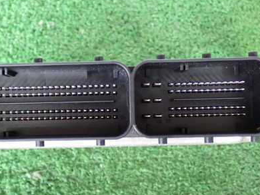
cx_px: 102
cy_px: 108
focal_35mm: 63
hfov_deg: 30.6
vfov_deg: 23.3
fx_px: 473
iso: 800
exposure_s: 1/30
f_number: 2.8
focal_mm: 7.31
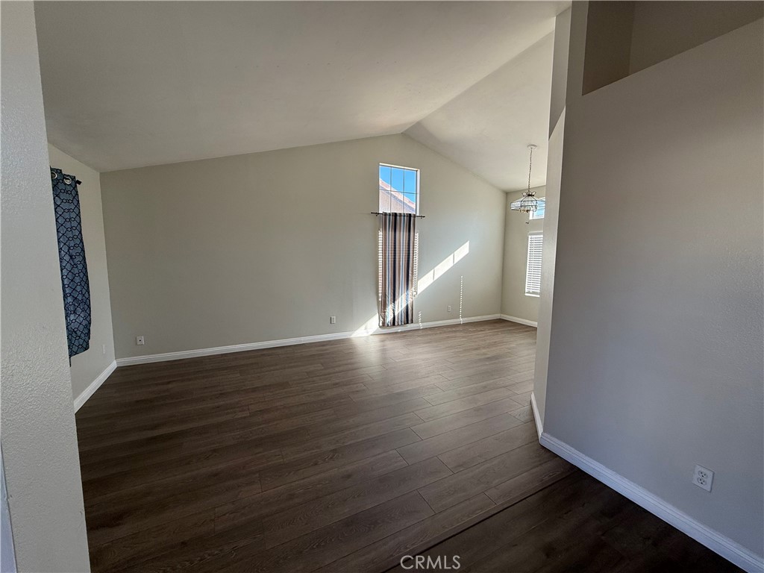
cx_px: 382
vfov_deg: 85.7
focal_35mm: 14
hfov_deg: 102.1
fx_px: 309
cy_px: 286
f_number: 2.2
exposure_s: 1/126
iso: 64
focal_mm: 2.22
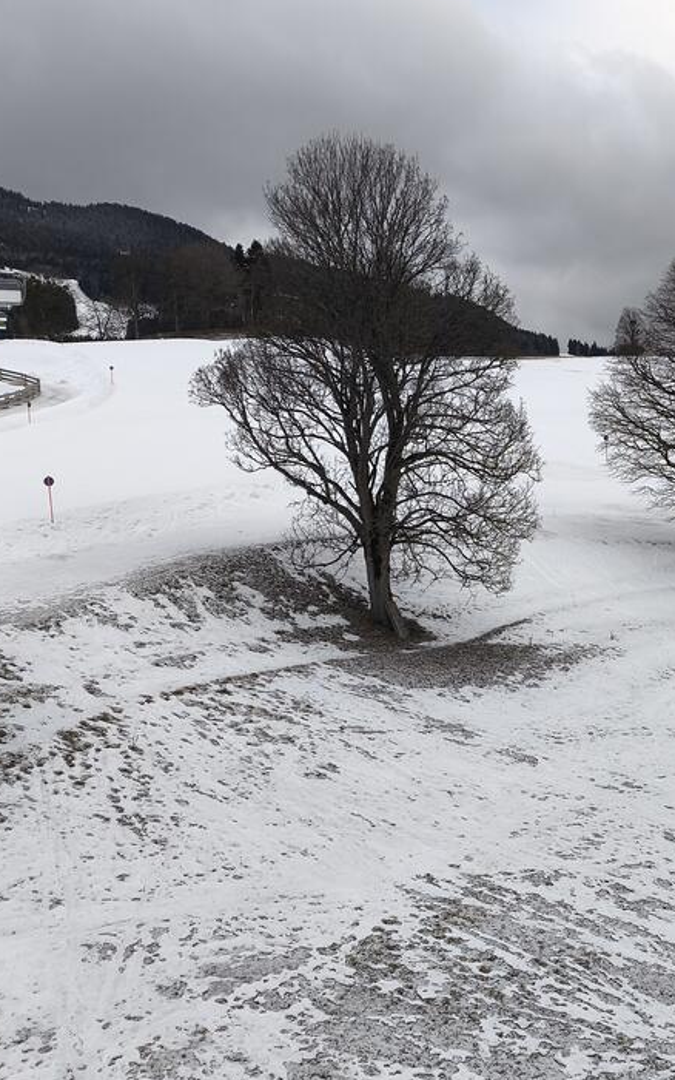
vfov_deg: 50.4
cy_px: 522
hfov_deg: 30.8
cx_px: 649
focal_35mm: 39
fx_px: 1147
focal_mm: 4.71
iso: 50
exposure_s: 1/217
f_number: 1.7
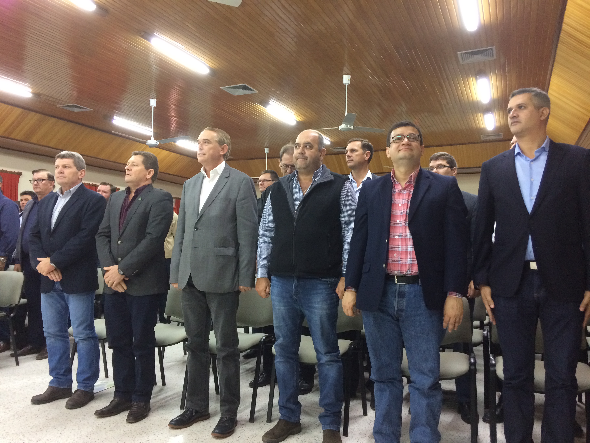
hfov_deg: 61.7
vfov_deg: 48.2
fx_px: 494
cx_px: 295
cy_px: 222
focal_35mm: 29
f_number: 2.2
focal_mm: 4.15
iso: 320
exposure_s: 1/33
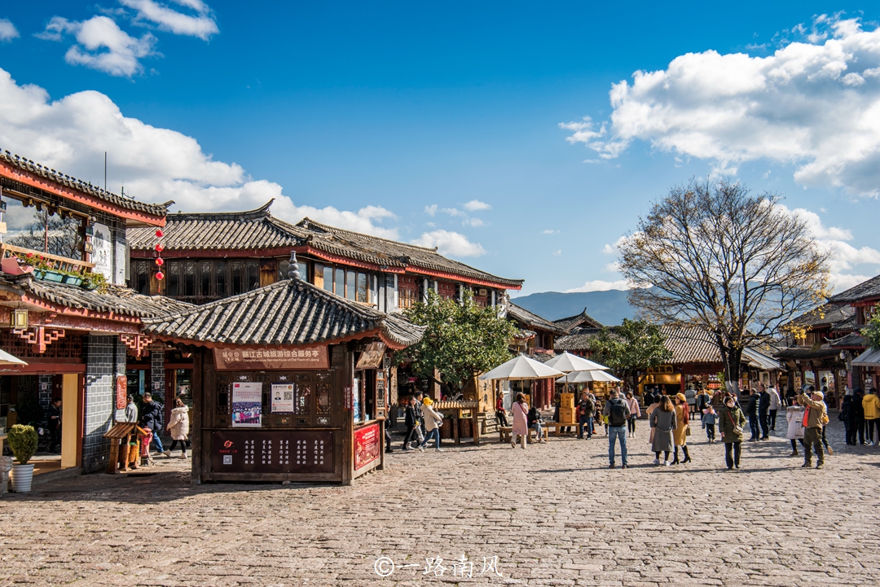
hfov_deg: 50.7
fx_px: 929
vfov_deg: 35.1
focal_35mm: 38
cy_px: 294
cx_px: 440
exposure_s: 1/100
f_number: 13
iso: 80
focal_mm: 38
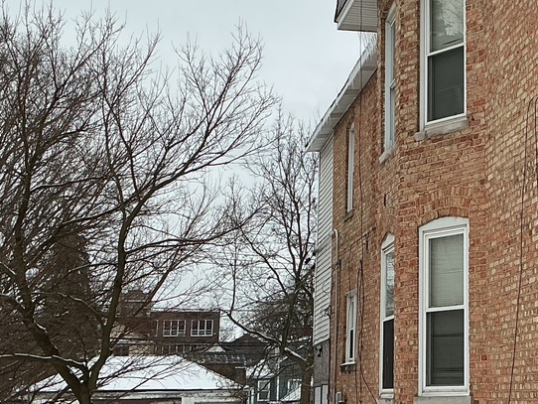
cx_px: 506
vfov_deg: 19.0
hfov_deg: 24.4
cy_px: 106
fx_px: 1197
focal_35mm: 77
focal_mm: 3
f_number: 1.8
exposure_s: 1/898
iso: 25
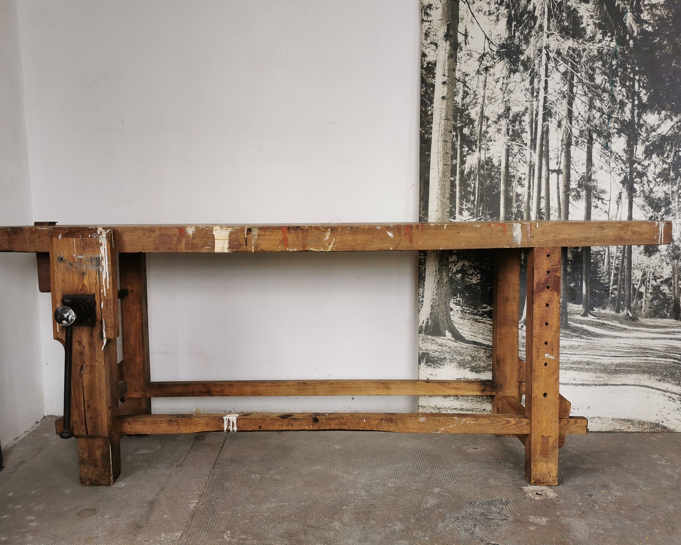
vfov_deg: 50.0
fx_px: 584
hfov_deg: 60.4
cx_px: 326
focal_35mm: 29
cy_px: 272
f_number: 1.6
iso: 50
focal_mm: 5.56
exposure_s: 1/159
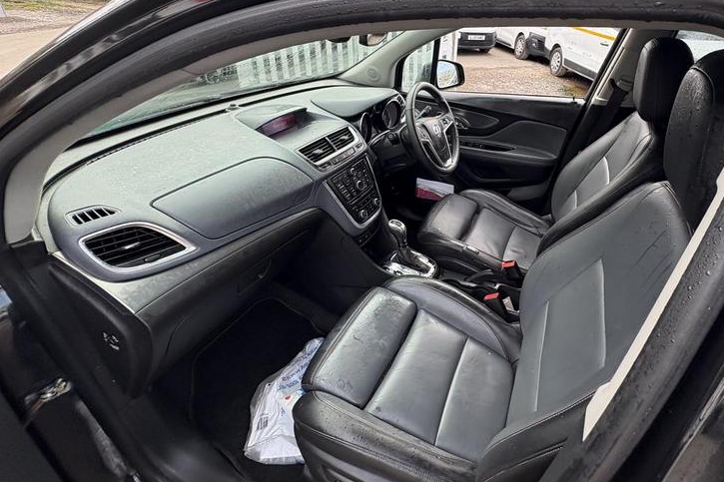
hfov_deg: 88.5
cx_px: 446
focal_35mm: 18
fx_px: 362
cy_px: 172
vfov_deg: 66.0
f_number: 2.2
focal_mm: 2.22
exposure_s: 1/127
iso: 64
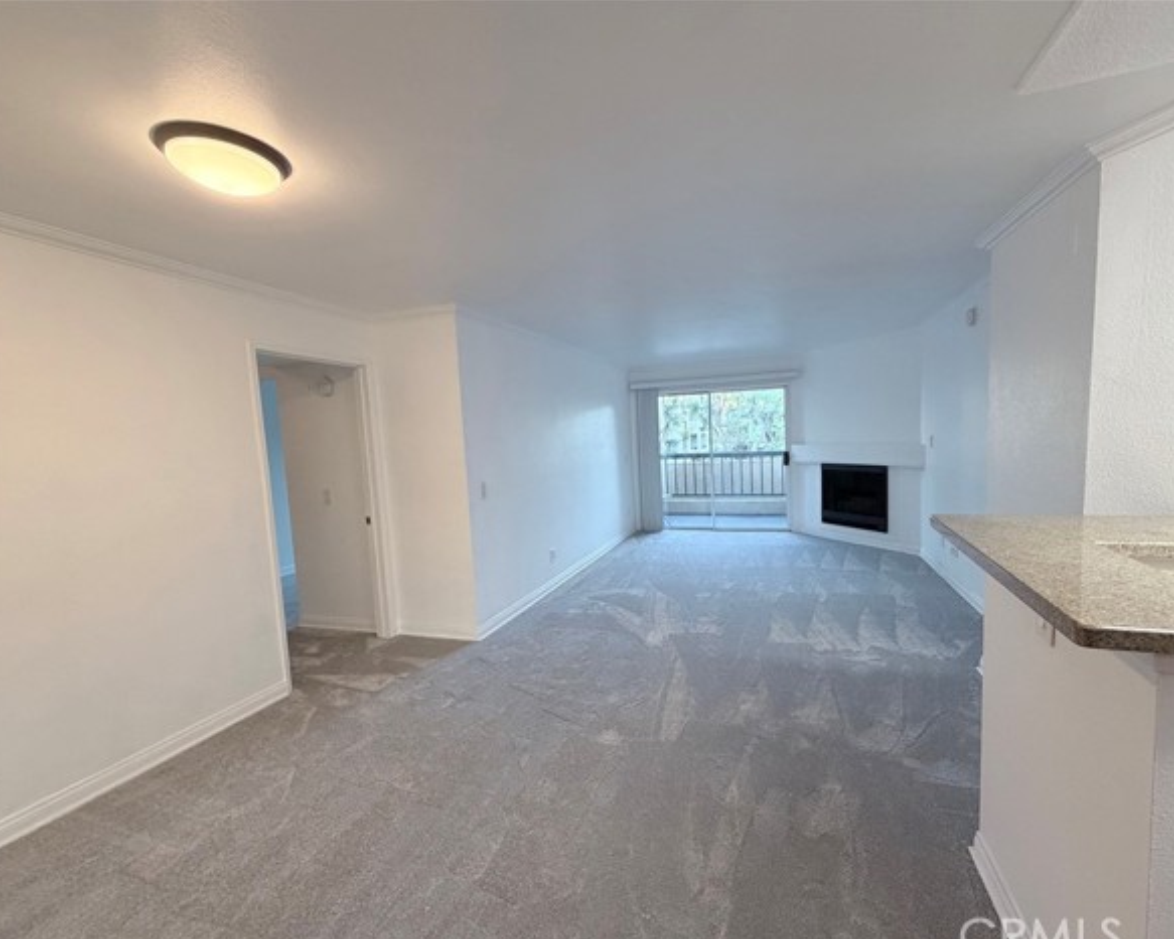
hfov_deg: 96.6
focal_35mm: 15
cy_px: 482
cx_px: 630
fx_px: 521
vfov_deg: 84.0
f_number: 2.2
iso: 250
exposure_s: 1/120
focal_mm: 2.22
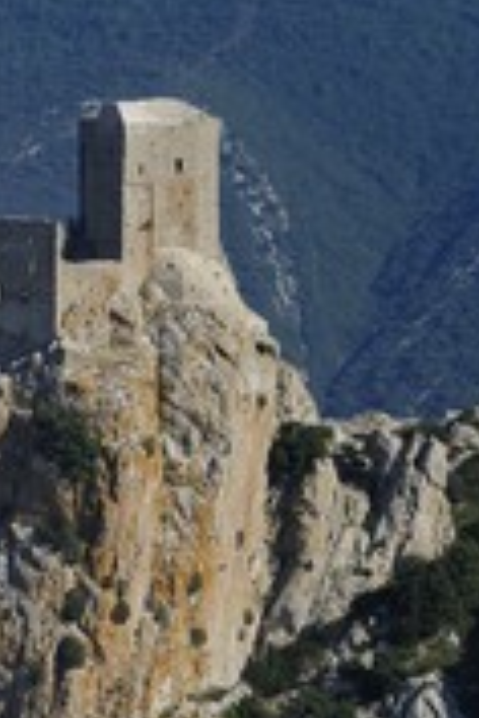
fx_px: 9479
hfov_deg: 2.9
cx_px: 154
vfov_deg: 4.3
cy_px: 296
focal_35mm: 475
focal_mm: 200
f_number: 8
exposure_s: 1/1250
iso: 400
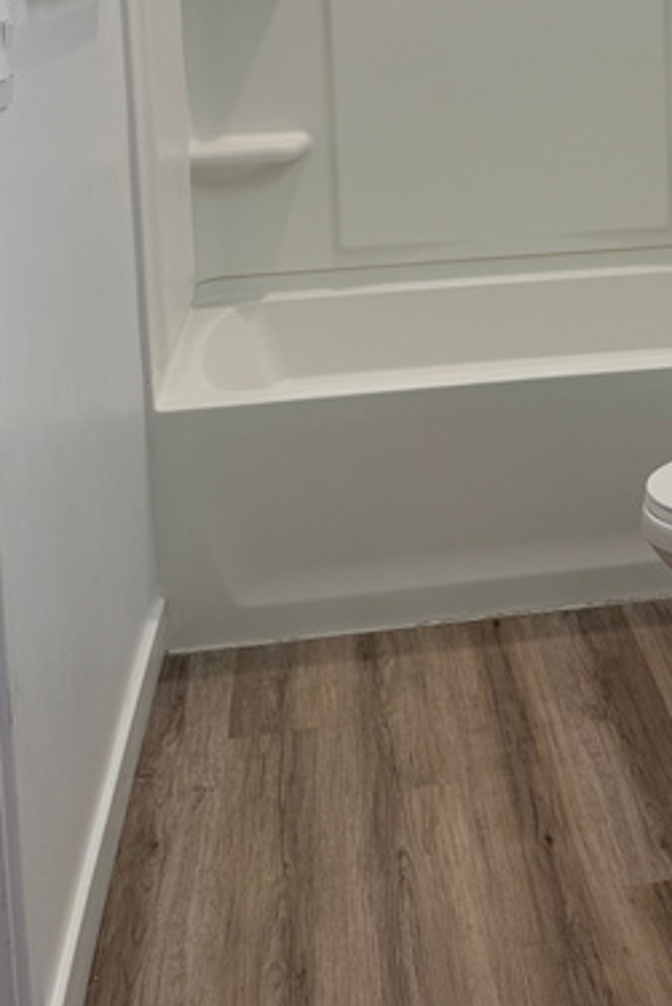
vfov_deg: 36.3
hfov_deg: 25.7
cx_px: 605
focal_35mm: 51
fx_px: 1427
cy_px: 88
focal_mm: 6.76
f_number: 1.78
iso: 80
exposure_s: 1/130
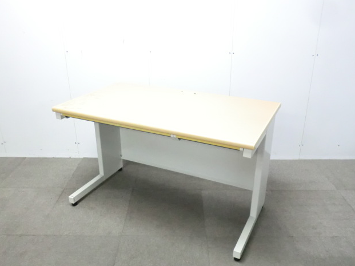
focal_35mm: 33
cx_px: 180
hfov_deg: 55.4
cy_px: 132
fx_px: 338
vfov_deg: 42.9
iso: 800
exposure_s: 1/40
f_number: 3.5
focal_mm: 5.8
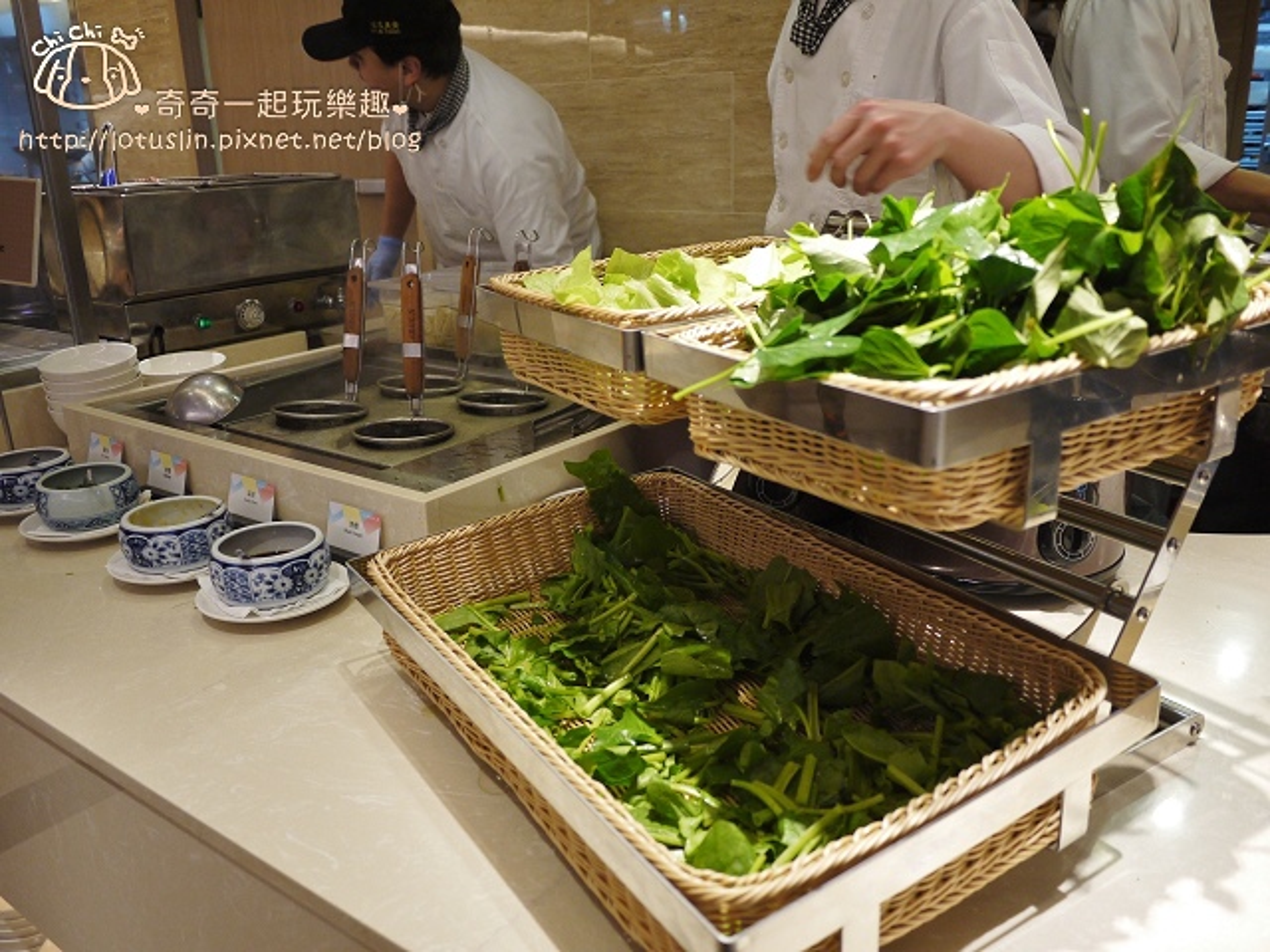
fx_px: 1027
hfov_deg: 63.4
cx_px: 635
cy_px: 476
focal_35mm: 28
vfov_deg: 49.7
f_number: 2.5
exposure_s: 1/60
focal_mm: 14
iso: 320
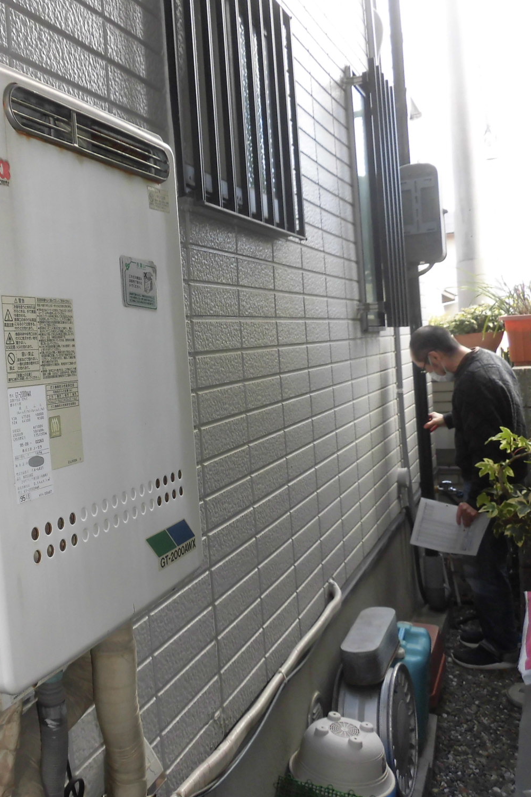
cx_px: 82
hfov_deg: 37.0
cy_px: 392
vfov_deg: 55.8
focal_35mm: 34
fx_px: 753
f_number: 3.1
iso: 100
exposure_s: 1/50
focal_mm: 4.3
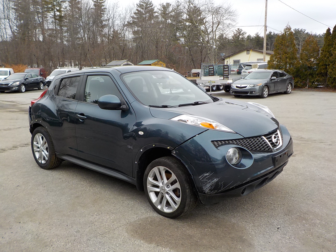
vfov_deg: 46.8
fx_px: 291
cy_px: 126
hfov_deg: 60.0
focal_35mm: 30
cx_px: 168
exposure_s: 1/200
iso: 125
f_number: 3.3
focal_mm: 4.1
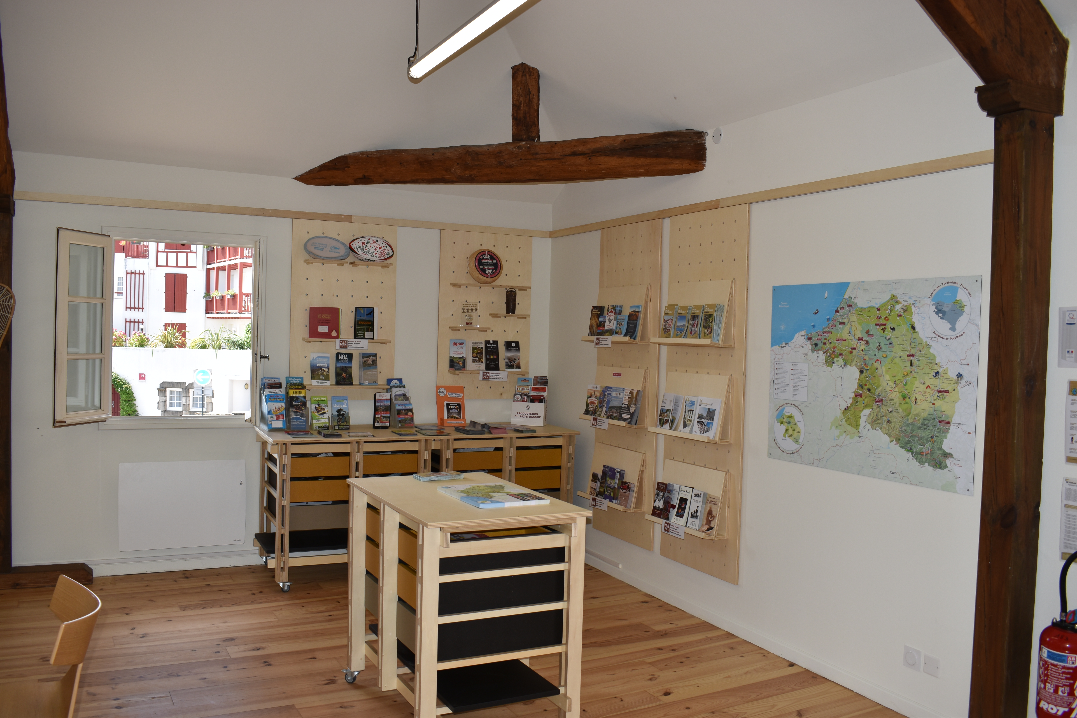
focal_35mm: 30
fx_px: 897
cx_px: 538
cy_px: 359
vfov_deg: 43.6
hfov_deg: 61.9
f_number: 5.6
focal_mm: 20
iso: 110
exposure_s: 1/125
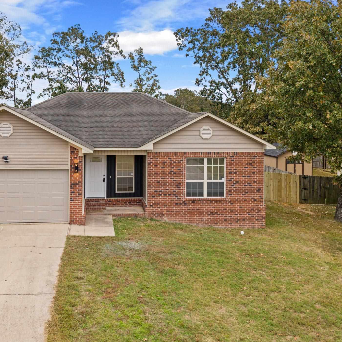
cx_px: 122
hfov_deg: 43.4
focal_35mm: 38
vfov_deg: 43.9
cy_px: 177
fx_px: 425
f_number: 1.8
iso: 200
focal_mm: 8.67
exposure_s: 1/120
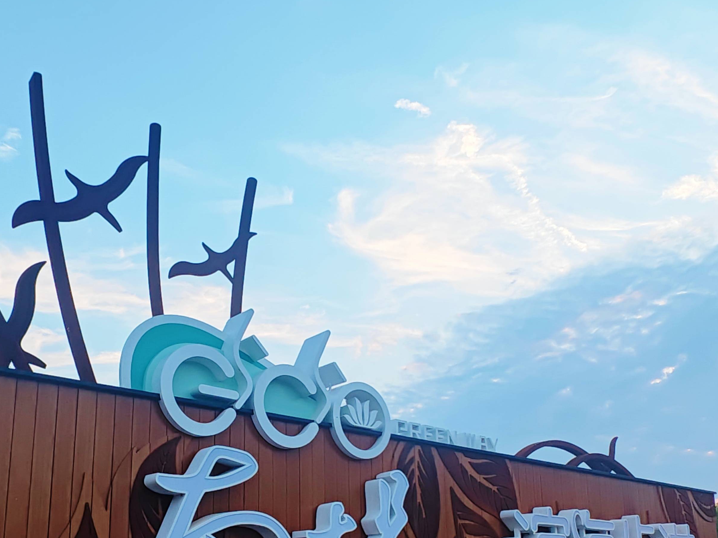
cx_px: 306
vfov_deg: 40.2
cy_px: 425
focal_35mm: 34
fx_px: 705
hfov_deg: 53.8
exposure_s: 1/100
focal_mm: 1.82
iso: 100
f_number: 2
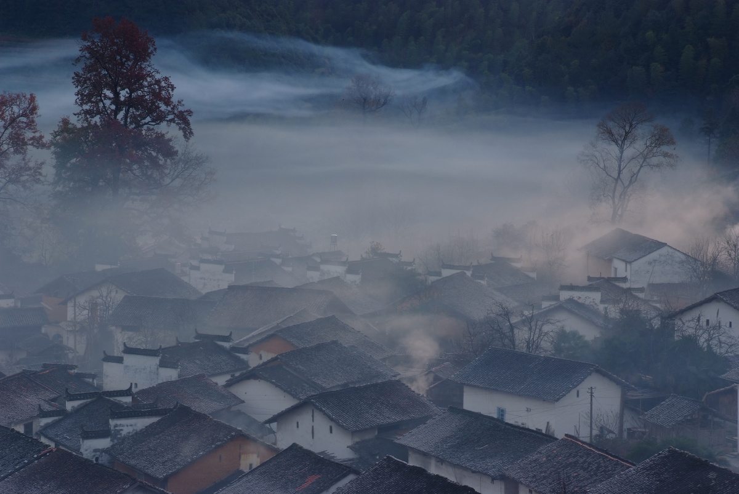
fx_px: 2322
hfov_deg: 18.1
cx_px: 370
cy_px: 247
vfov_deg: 12.2
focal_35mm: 113
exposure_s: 1/4
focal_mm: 75
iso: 100
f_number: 20
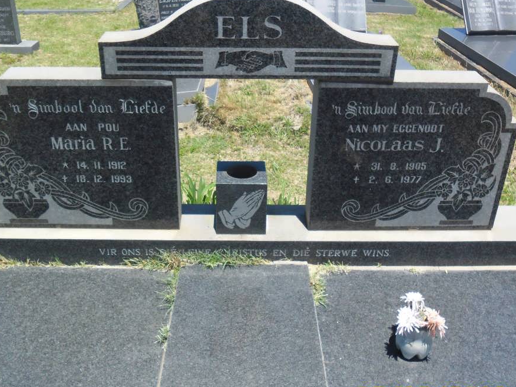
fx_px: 552
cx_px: 242
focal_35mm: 37
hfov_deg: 50.1
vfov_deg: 38.7
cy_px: 193
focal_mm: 4.9
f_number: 3.5
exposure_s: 1/861
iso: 80
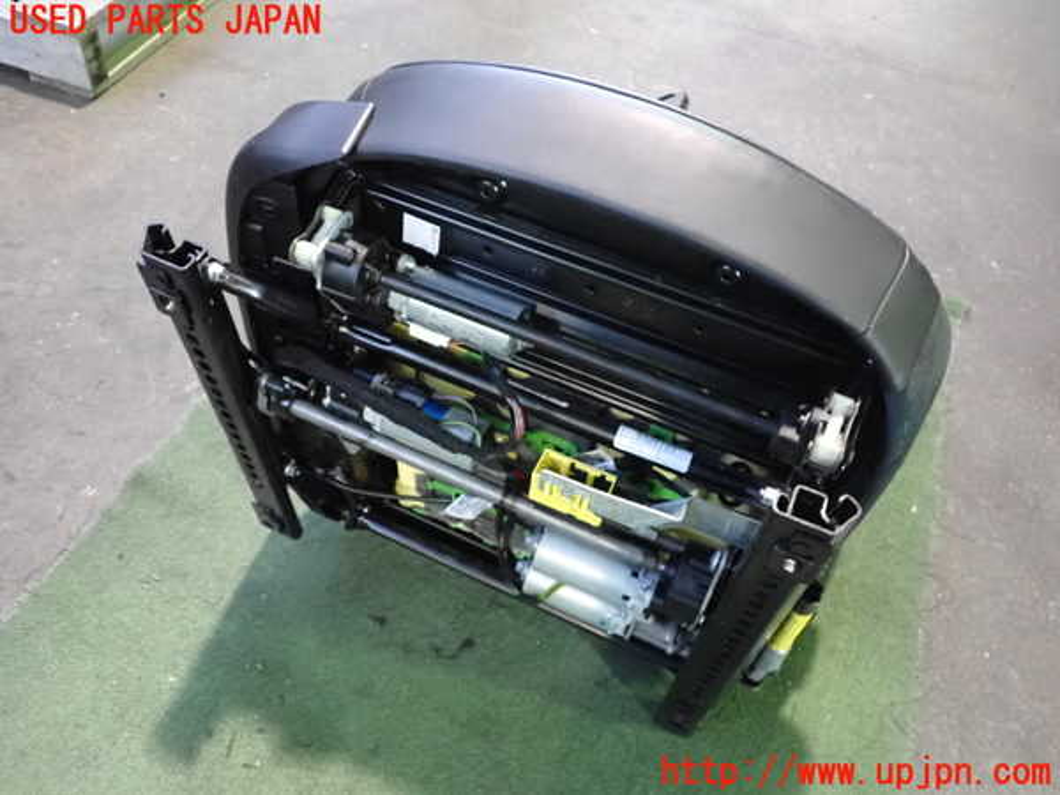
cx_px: 530
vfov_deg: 46.8
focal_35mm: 30
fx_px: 919
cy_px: 398
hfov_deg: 60.0
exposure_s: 1/50
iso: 1600
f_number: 2.3
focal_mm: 5.4
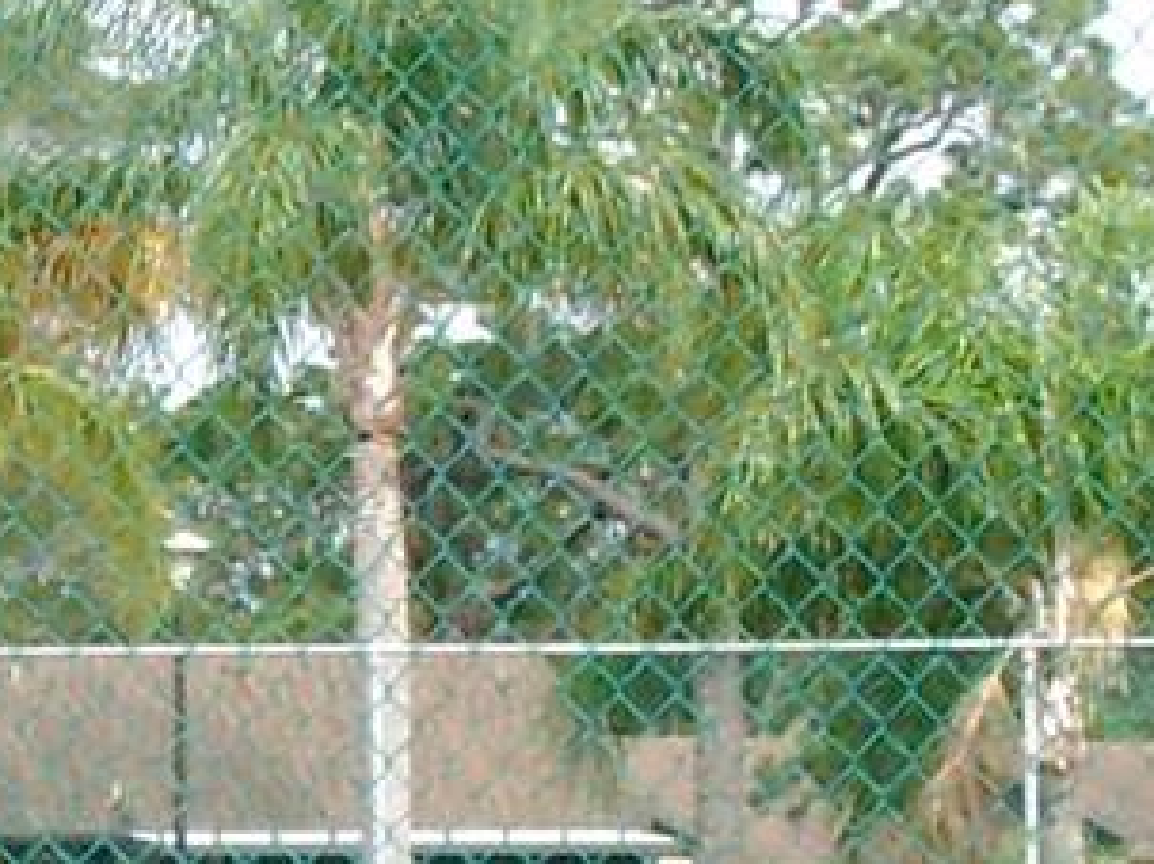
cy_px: 1085
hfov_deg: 7.3
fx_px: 8564
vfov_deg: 5.7
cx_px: -1394
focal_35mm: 257
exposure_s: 1/180
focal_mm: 6.3
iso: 80
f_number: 8.4
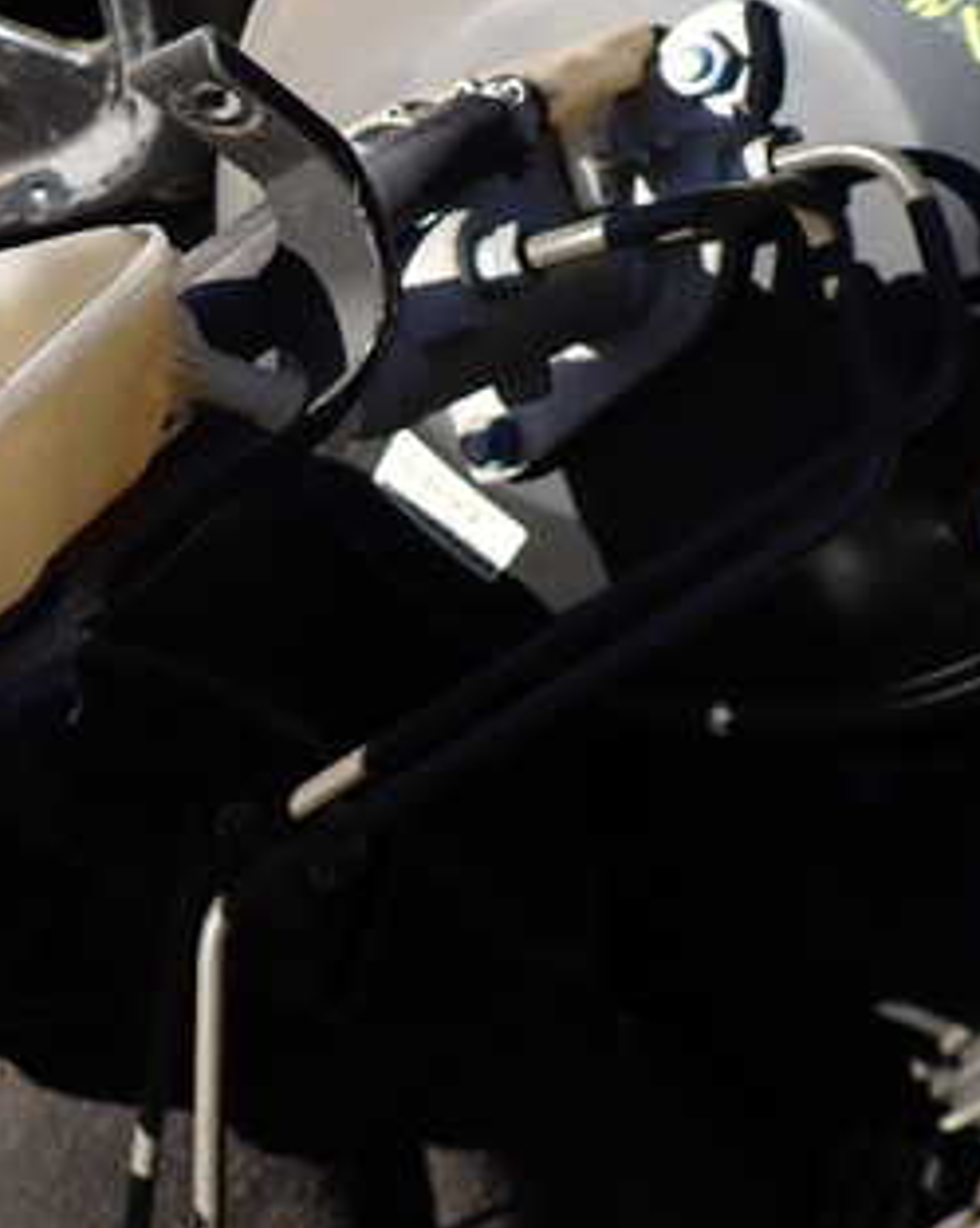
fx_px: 1707
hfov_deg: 28.8
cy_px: 492
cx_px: -122
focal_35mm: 47
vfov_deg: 39.4
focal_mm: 4.5
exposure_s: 1/500
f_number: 2.8
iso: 100
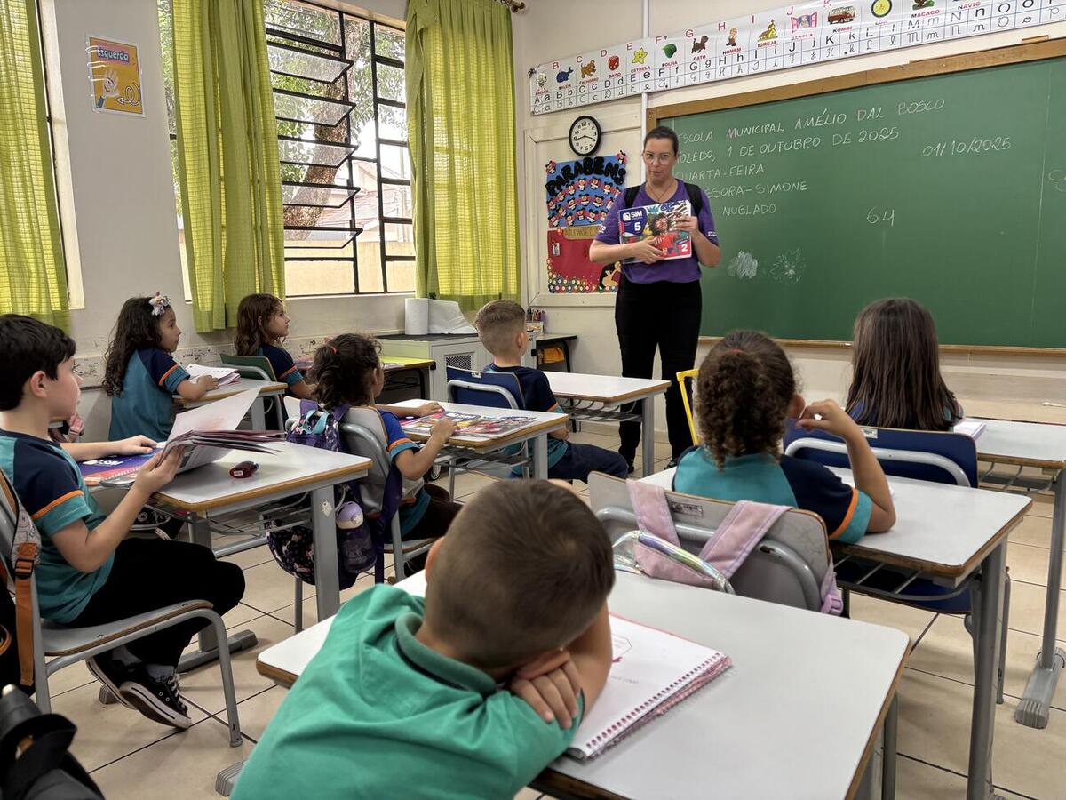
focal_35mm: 26
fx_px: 801
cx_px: 533
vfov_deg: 53.1
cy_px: 400
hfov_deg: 67.3
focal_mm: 5.96
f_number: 1.6
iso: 125
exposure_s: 1/60
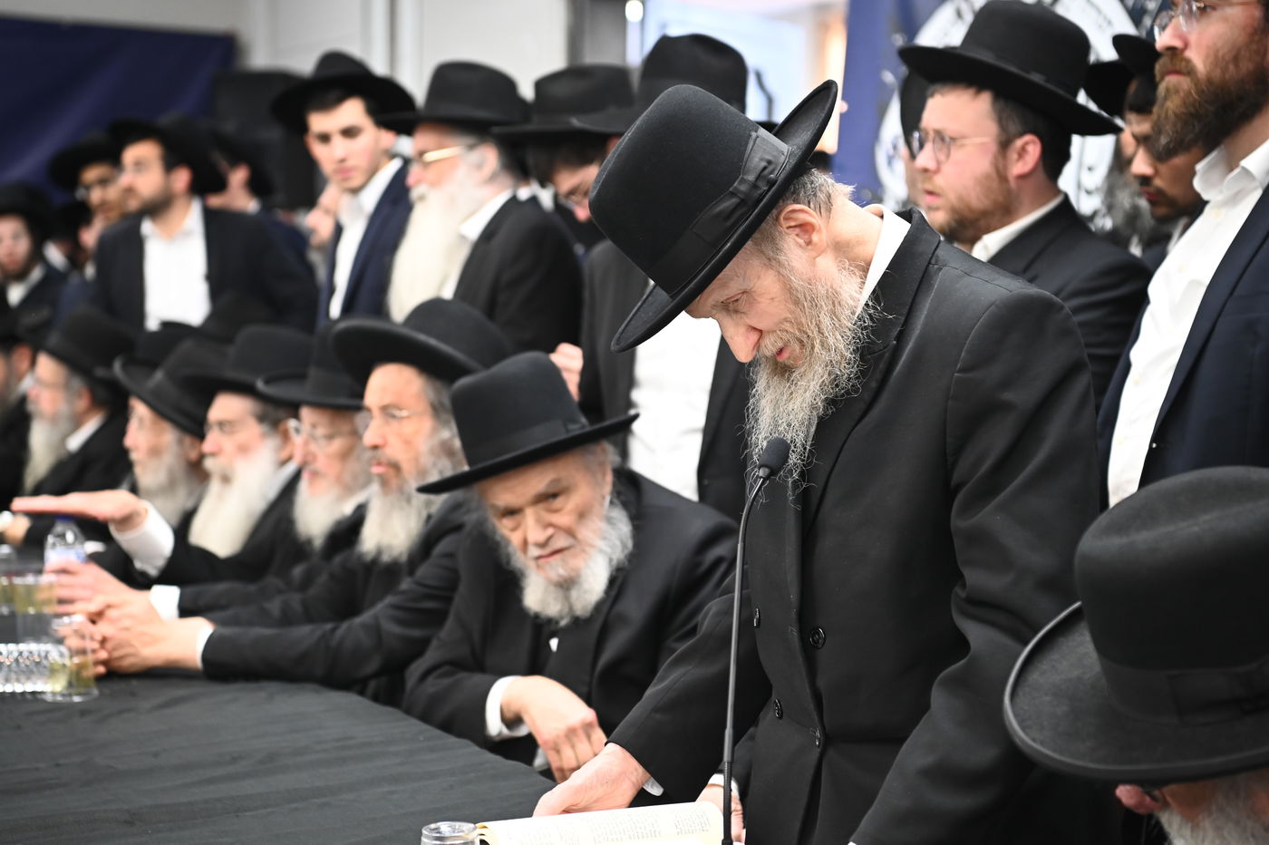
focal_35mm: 70
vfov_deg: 19.4
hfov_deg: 28.9
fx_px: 2466
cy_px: 422
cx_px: 634
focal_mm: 70
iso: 2000
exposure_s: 1/160
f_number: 4
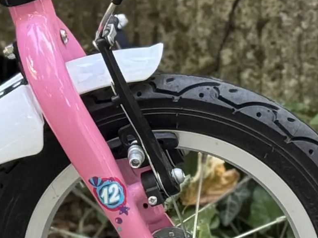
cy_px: -54
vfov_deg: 6.0
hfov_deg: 7.8
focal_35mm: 248
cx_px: -204
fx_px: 2278
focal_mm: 6.76
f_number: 1.78
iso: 100
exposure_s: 1/89
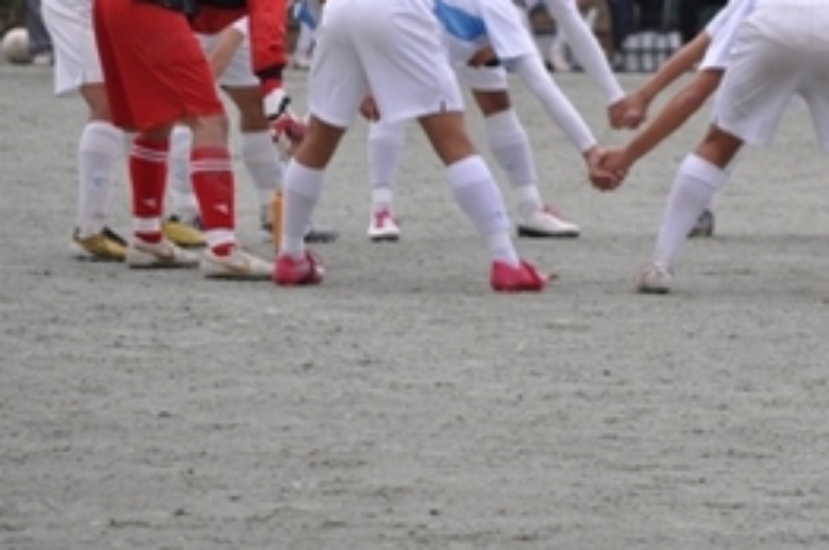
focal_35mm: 479
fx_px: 11021
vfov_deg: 2.9
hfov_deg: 4.3
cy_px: -14
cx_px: 794
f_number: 5
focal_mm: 135
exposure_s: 1/1250
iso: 400
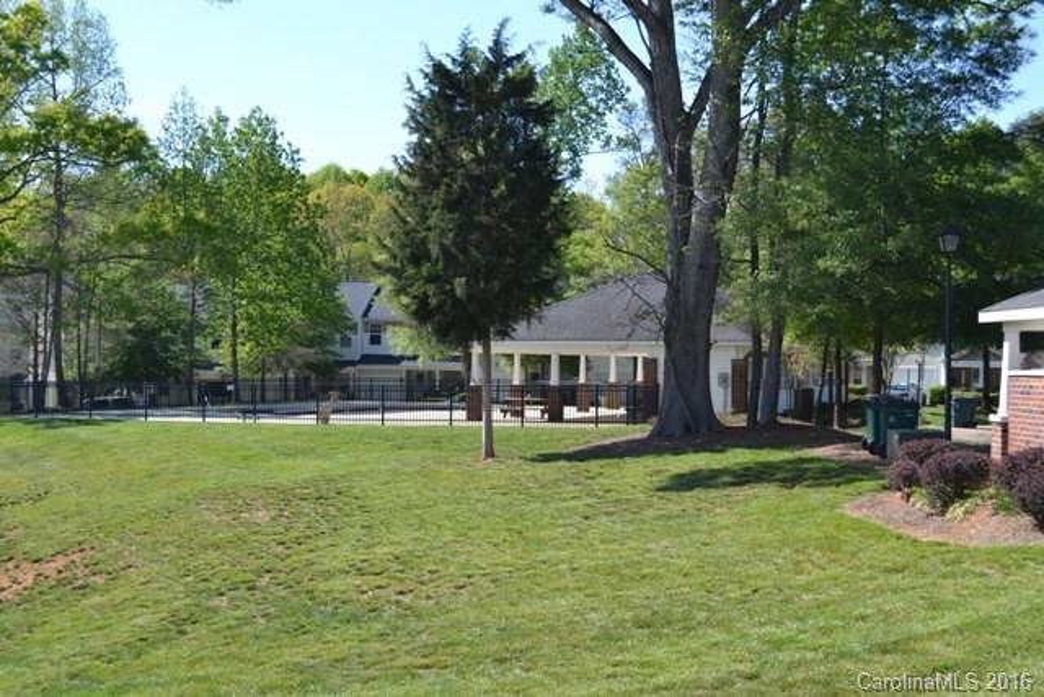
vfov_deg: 28.1
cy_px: 348
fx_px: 1392
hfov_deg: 41.1
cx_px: 522
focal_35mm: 48
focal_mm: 32
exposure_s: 1/160
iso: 100
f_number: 6.3
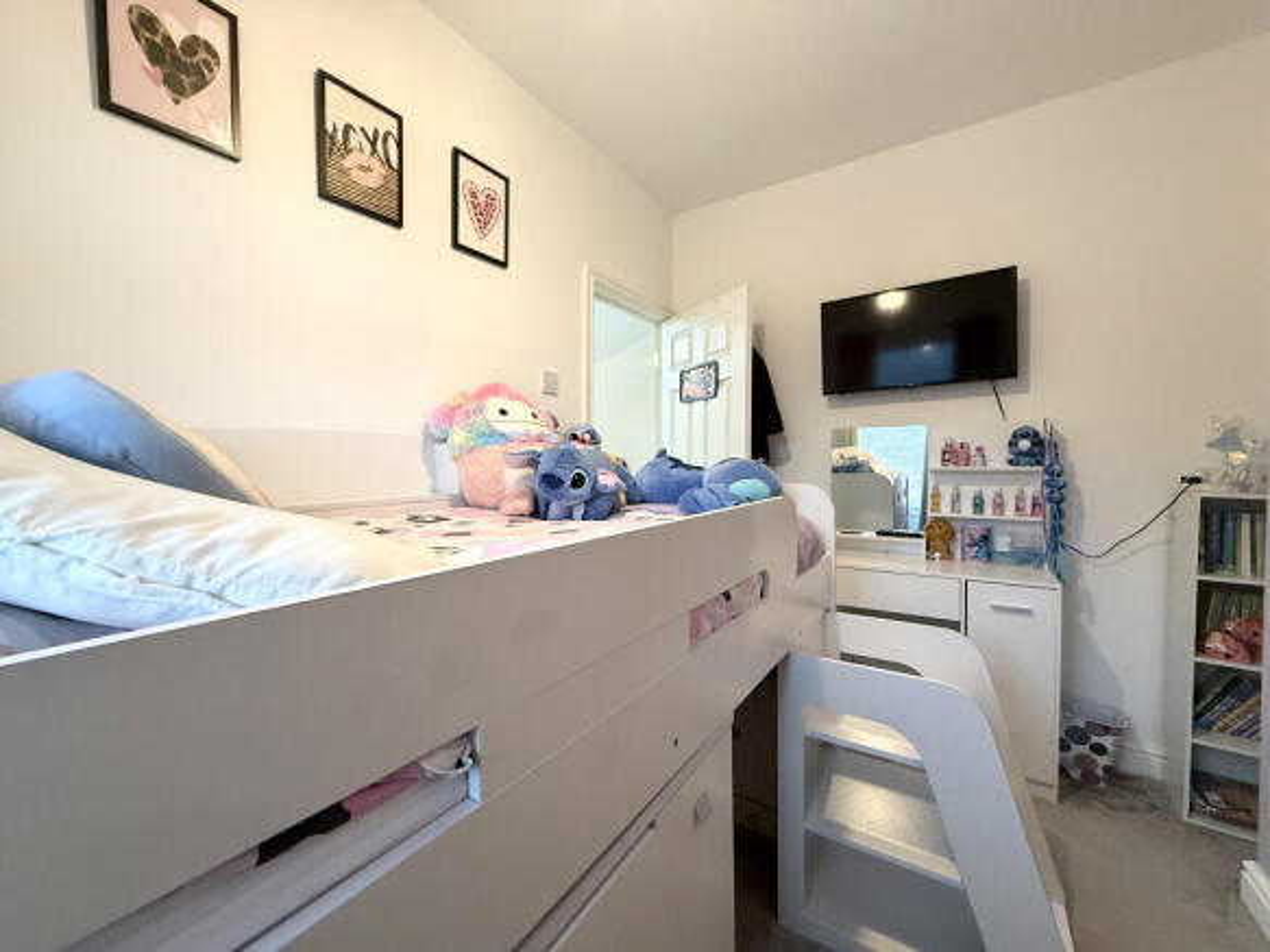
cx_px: 635
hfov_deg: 102.1
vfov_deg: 85.7
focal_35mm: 14
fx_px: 514
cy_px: 476
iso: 400
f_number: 2.2
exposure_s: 1/50
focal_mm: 2.22
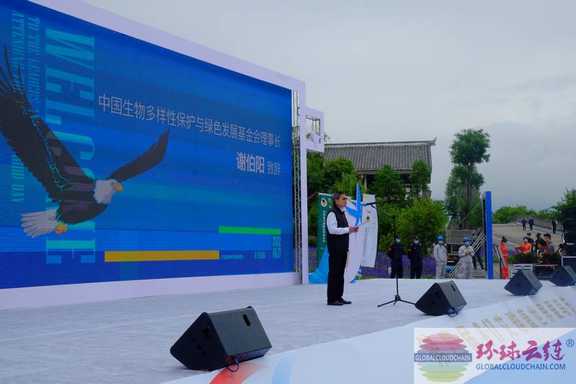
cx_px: 288
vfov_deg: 26.5
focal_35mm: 51
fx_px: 816
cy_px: 192
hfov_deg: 38.9
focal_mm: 34.3
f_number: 16
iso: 1250
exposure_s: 1/450
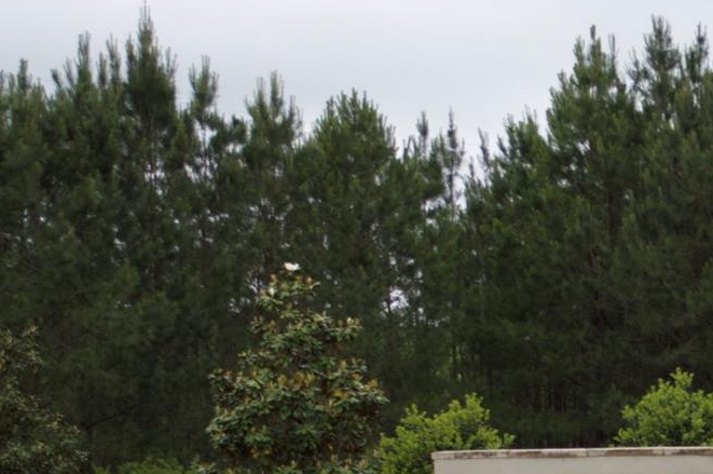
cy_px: 397
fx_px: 3125
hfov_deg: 12.8
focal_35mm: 158
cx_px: 796
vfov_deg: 8.6
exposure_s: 1/200
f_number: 5
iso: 100
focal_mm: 34
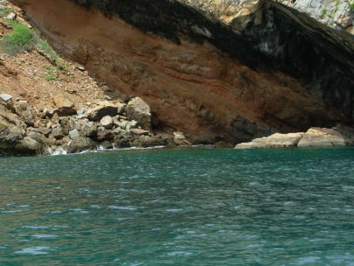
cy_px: 65
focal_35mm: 75
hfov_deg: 25.8
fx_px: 767
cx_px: 105
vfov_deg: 19.5
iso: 50
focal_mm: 6.3
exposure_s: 1/995
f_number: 2.9
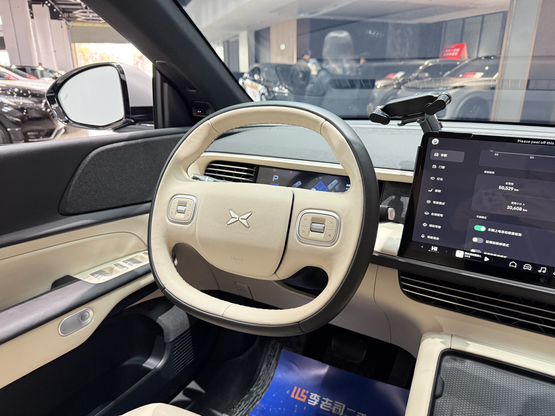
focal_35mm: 24
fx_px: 385
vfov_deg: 56.8
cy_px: 208
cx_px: 278
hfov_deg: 71.6
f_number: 1.78
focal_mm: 6.76
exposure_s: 1/50
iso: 500
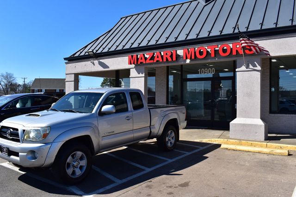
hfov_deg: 62.0
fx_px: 247
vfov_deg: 43.6
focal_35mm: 30
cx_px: 148
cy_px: 98
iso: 320
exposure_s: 1/500
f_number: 11
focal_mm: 20
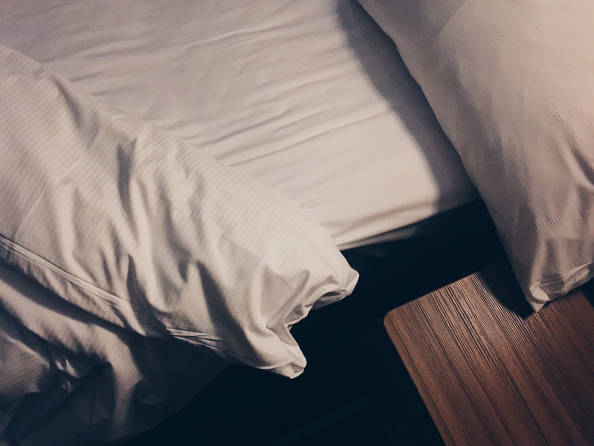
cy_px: 223
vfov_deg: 48.2
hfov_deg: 61.7
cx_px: 297
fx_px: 498
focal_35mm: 29
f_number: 2.2
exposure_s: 1/4
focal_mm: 4.15
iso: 160
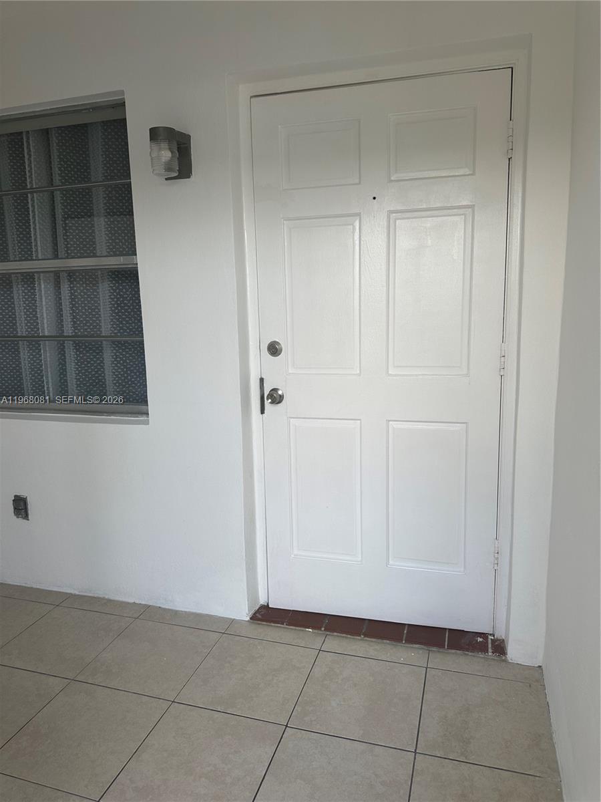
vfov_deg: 71.6
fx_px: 556
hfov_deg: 56.8
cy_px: 401
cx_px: 300
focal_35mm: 24
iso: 64
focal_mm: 6.86
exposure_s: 1/121
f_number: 1.78
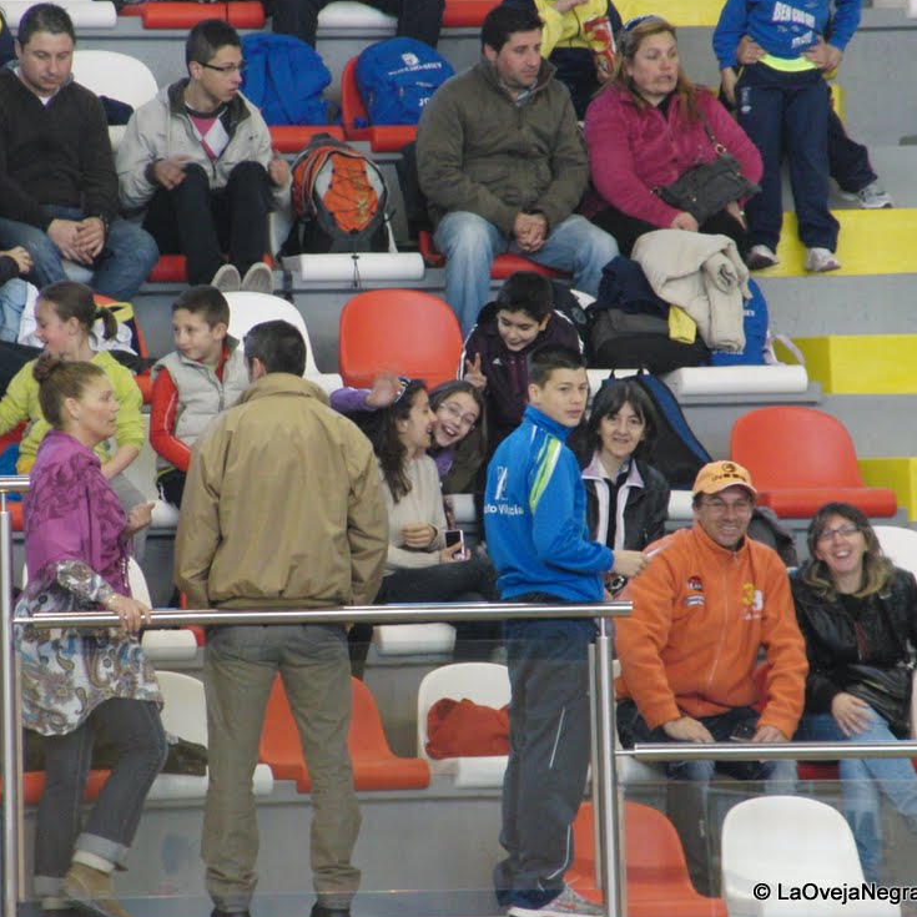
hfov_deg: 4.2
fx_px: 12468
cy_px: 450
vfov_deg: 4.2
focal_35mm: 416
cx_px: 358
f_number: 4.6
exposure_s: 1/40
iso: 400
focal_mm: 59.8
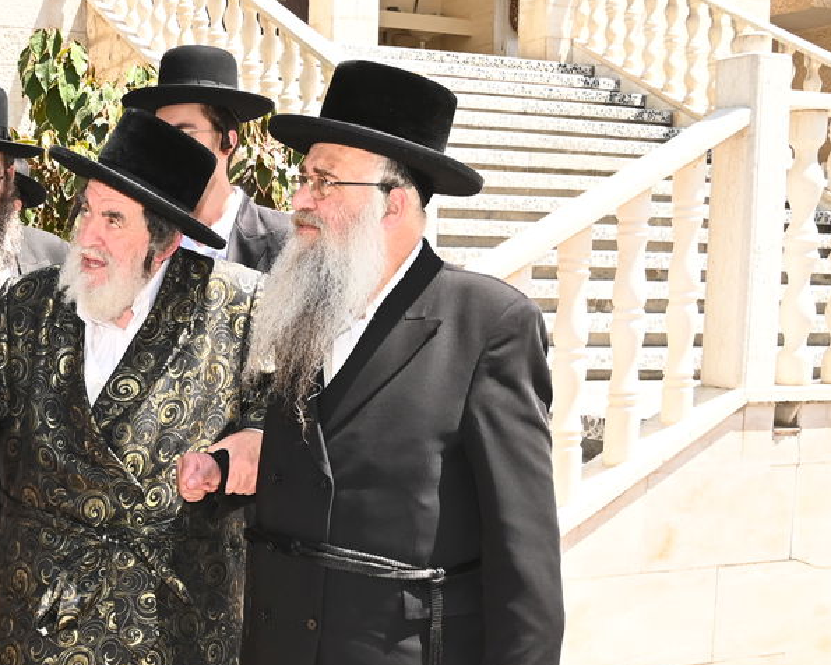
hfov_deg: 33.6
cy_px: 432
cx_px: 94
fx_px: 1304
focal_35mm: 53
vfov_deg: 28.5
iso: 400
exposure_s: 1/200
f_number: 10
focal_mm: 24
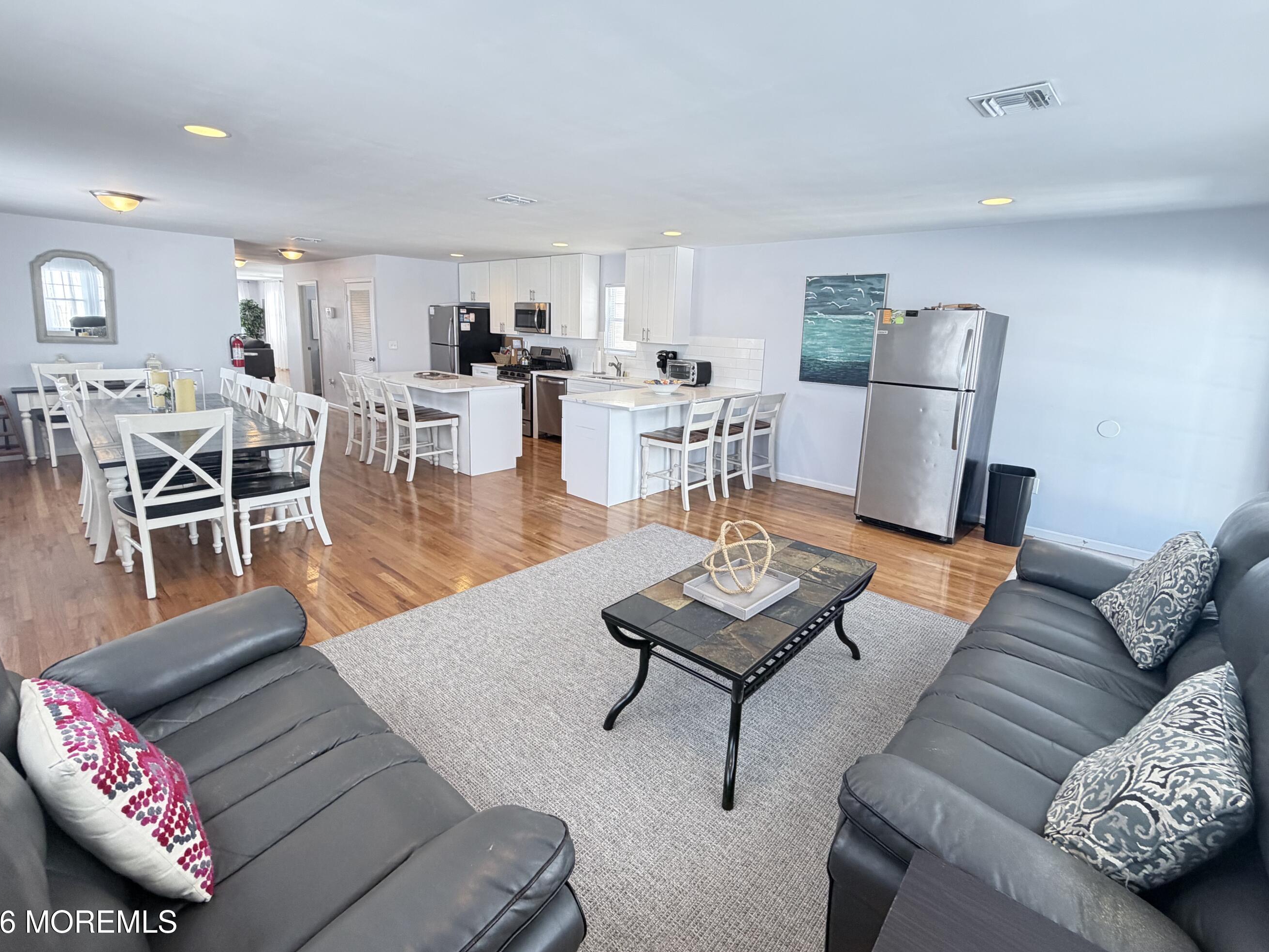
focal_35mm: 16
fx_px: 587
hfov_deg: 94.5
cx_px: 648
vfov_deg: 77.9
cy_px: 428
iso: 250
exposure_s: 1/60
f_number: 2.2
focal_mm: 2.22
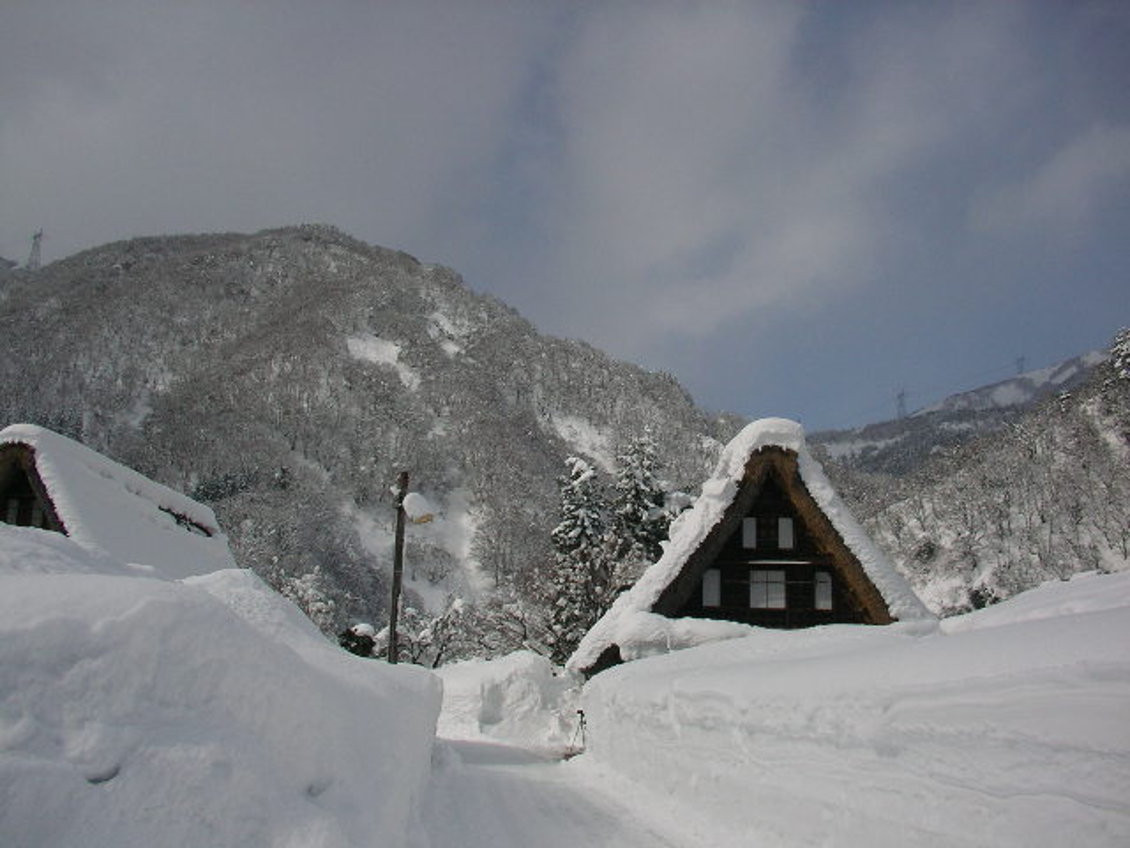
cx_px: 565
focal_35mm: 37
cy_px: 424
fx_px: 1208
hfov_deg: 50.1
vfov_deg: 38.7
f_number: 6.9
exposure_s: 1/2000
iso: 50
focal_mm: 5.7
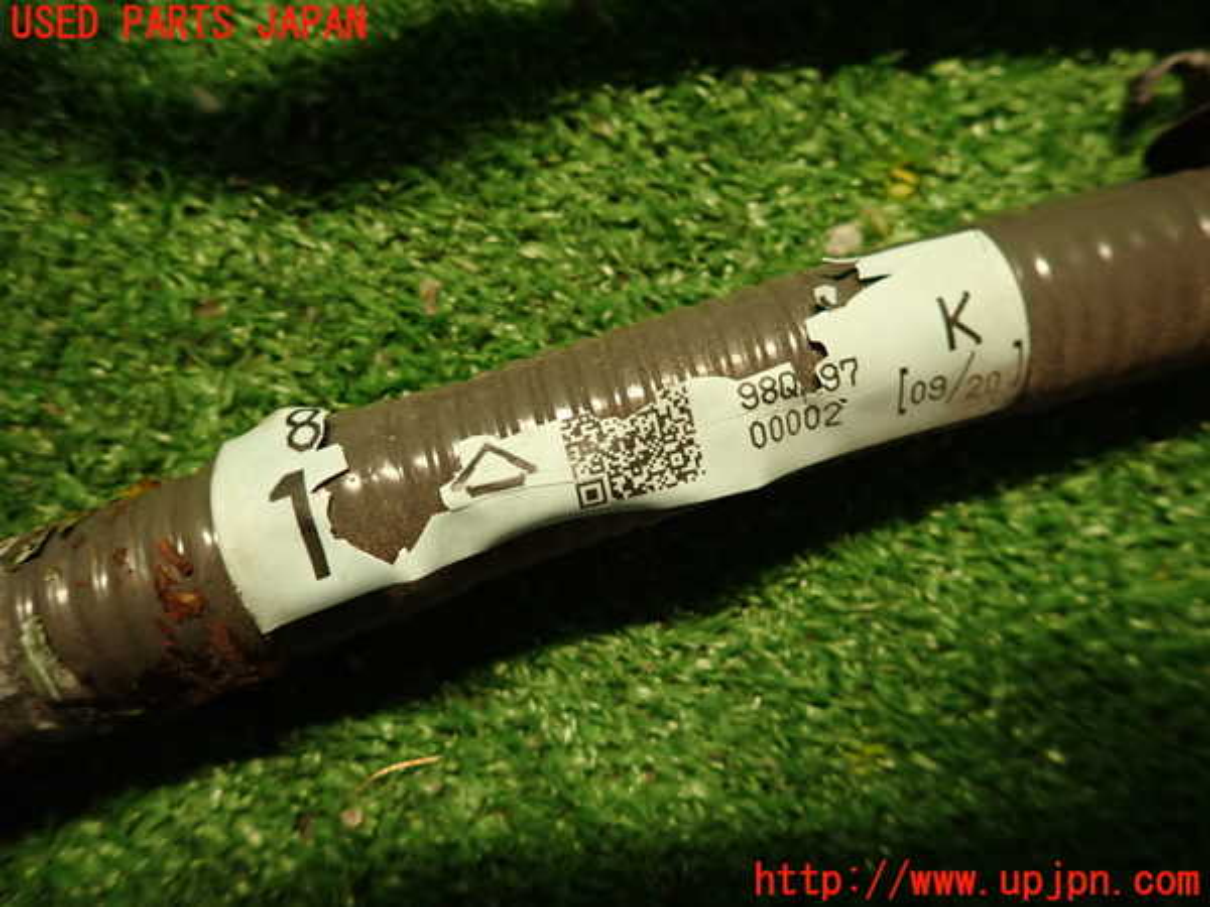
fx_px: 874
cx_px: 605
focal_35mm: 25
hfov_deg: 69.4
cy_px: 454
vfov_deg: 54.9
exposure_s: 1/30
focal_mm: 4.5
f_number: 2
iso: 250
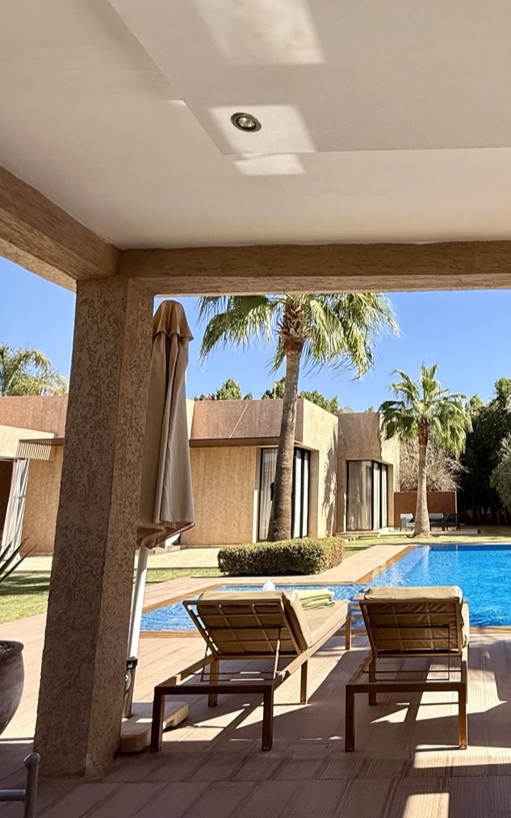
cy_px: 412
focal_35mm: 25
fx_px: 557
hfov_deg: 44.9
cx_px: 457
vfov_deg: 72.5
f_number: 2.2
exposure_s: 1/1189
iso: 50
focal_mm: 2.22
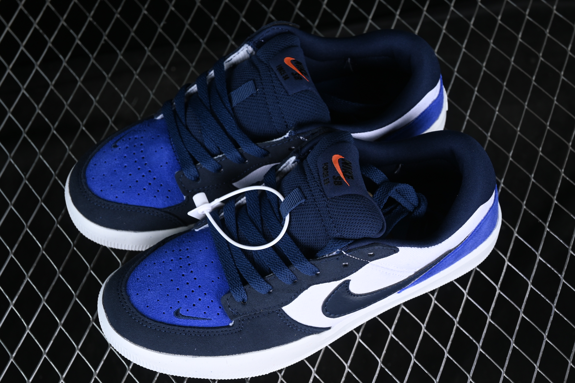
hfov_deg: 27.0
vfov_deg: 18.2
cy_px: 192
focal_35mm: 75
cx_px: 288
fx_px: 1198
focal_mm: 50
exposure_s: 1/60
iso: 160
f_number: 7.1
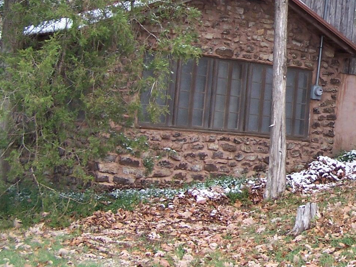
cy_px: 37
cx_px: 364
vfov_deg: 18.0
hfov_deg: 23.0
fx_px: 833
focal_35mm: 81
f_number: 2.8
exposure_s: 1/250
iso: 80
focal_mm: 6.3
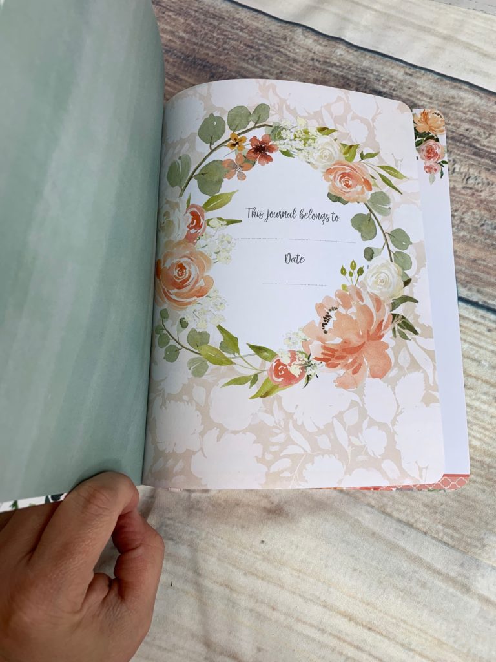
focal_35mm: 26
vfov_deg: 67.3
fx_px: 497
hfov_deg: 53.1
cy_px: 331
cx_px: 248
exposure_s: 1/120
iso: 25
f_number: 1.8
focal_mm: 4.25
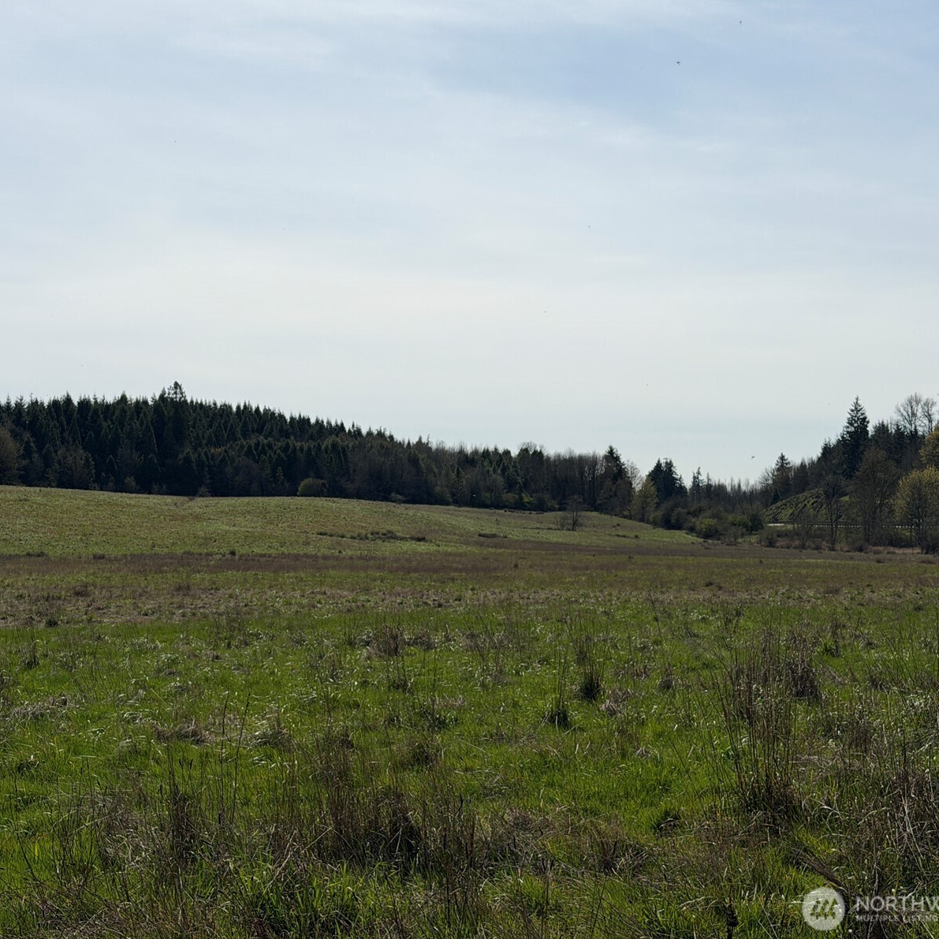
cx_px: 376
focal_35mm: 57
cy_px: 468
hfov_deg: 30.0
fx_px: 1749
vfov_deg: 30.0
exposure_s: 1/13333
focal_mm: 6.76
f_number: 1.78
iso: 80
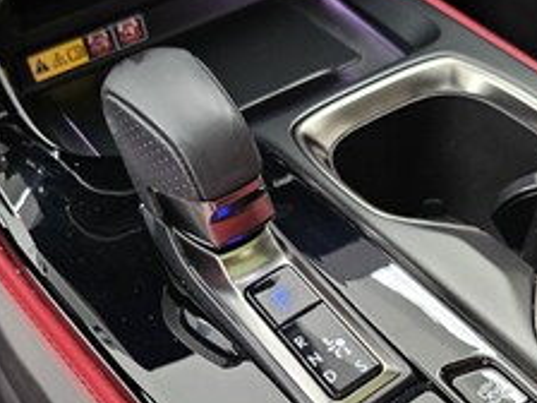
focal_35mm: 45
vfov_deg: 31.6
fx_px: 698
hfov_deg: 42.1
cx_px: 271
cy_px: 306
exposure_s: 1/50
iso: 250
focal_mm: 5
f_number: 1.8
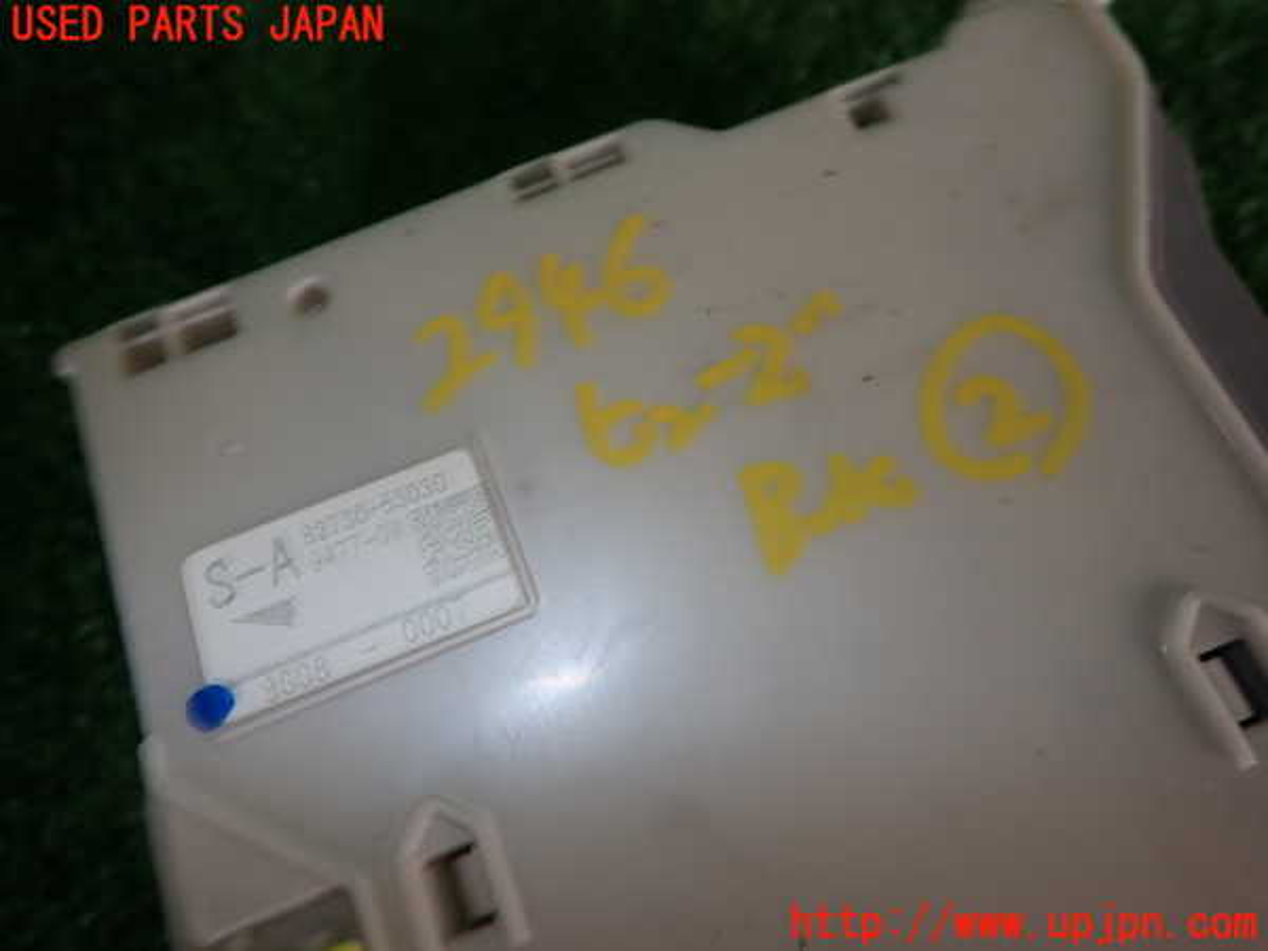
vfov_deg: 54.9
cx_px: 634
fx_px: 916
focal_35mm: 25
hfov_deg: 69.4
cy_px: 476
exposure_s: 1/30
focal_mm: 4.5
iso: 100
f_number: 5.6
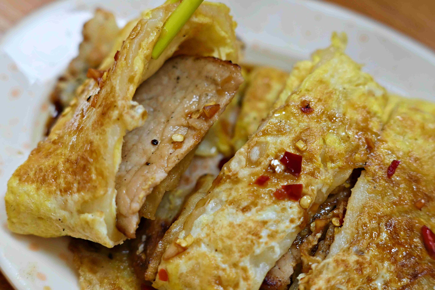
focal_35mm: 75
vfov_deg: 18.2
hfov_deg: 27.0
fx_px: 906
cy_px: 145
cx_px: 218
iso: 250
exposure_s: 1/160
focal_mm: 50
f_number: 2.8
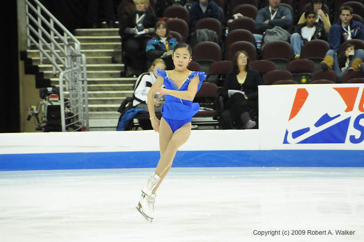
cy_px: 121
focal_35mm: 225
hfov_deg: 9.2
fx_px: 2274
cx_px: 182
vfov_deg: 6.1
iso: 3200
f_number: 5.6
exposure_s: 1/500
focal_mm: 150
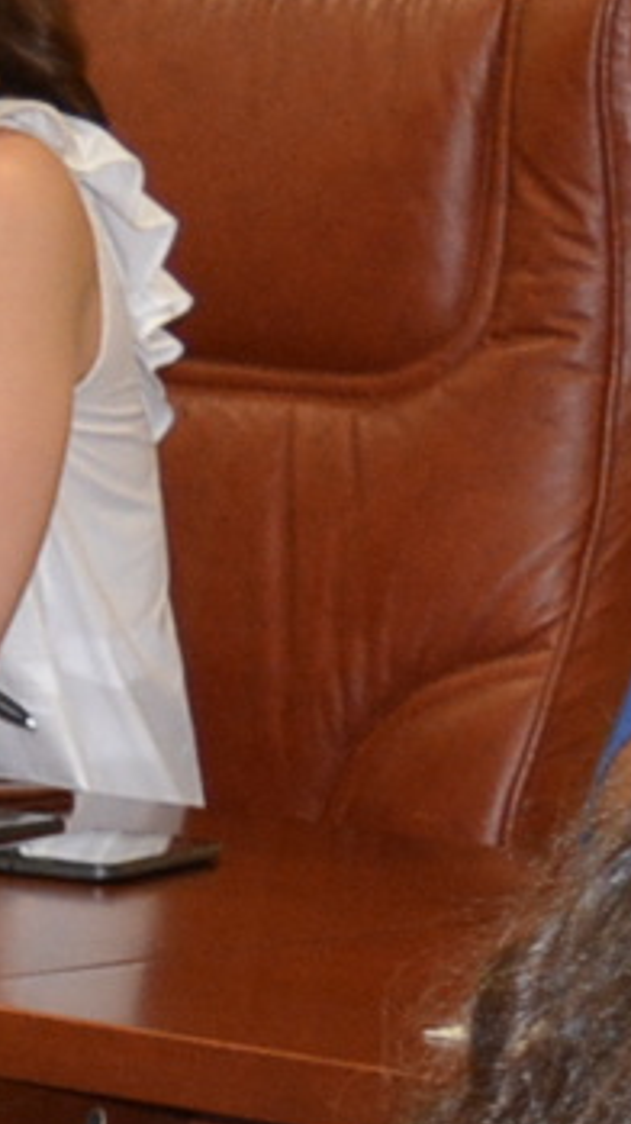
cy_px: 1014
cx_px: -2022
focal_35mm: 270
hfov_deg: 4.1
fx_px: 8041
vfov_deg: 8.0
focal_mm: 20
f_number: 4
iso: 400
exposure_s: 1/60
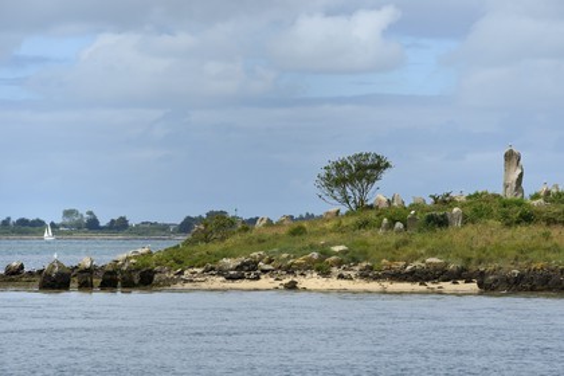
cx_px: 282
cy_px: 188
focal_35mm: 200
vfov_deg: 6.9
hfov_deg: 10.3
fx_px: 3133
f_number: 13
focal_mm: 200
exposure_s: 1/400
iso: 200
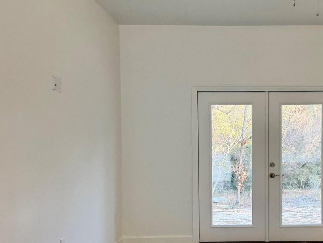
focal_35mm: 47
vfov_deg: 30.6
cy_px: 167
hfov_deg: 39.2
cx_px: 249
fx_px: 439
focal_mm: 6.76
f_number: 1.78
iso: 100
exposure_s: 1/120
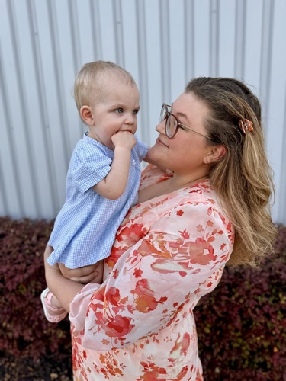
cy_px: 190
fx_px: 264
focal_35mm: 24
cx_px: 143
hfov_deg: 56.8
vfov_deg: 71.6
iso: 80
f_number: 1.78
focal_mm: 6.76
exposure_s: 1/772
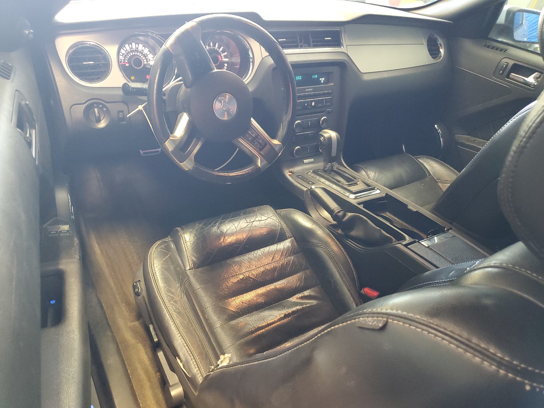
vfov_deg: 53.1
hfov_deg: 67.3
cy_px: 204
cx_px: 272
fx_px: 409
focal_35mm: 26
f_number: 1.5
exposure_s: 1/40
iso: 350
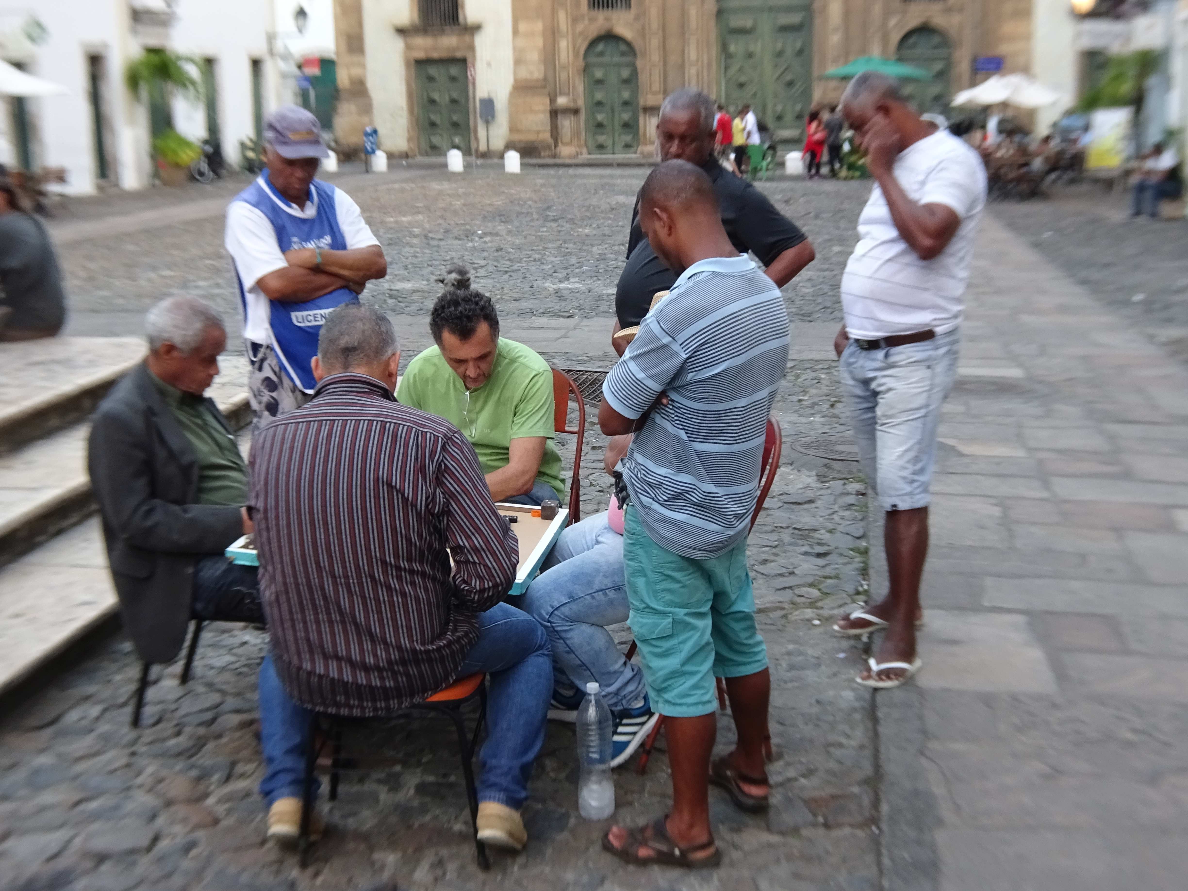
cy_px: 446
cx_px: 594
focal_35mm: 40
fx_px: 1373
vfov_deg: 36.0
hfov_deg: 46.8
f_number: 4
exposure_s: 1/40
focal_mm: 6.8
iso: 250
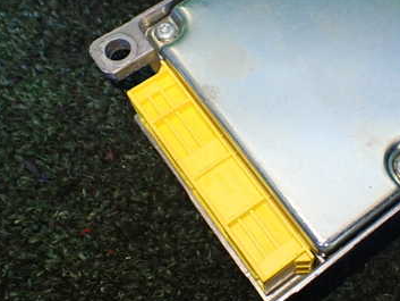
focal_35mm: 51
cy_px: 106
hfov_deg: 36.7
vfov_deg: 28.4
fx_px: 590
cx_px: 297
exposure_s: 1/125
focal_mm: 5.4
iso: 640
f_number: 2.3
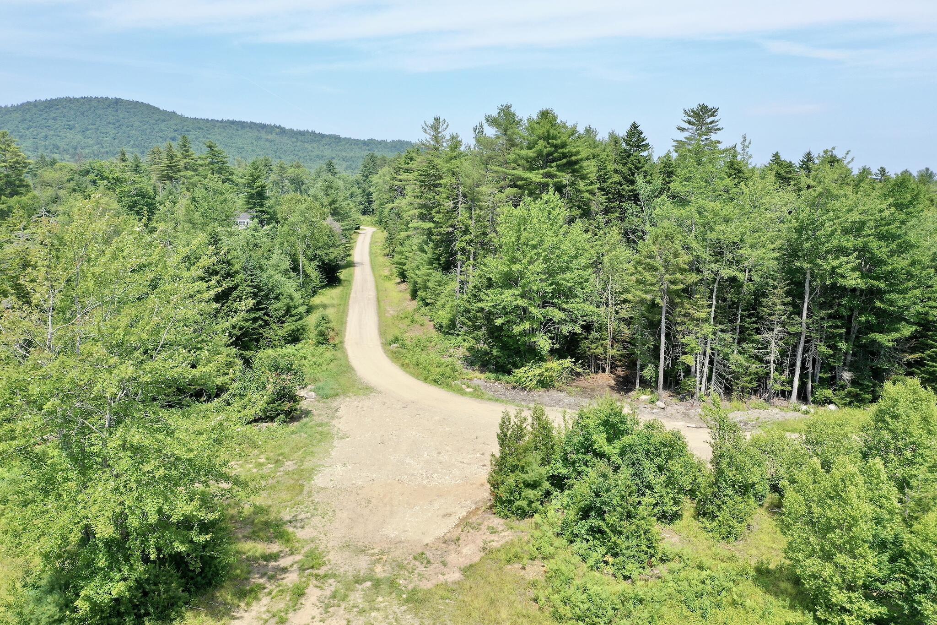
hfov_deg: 65.5
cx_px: 468
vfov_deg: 46.4
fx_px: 729
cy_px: 312
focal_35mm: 28
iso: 100
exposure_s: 1/320
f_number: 5.6
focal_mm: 10.26
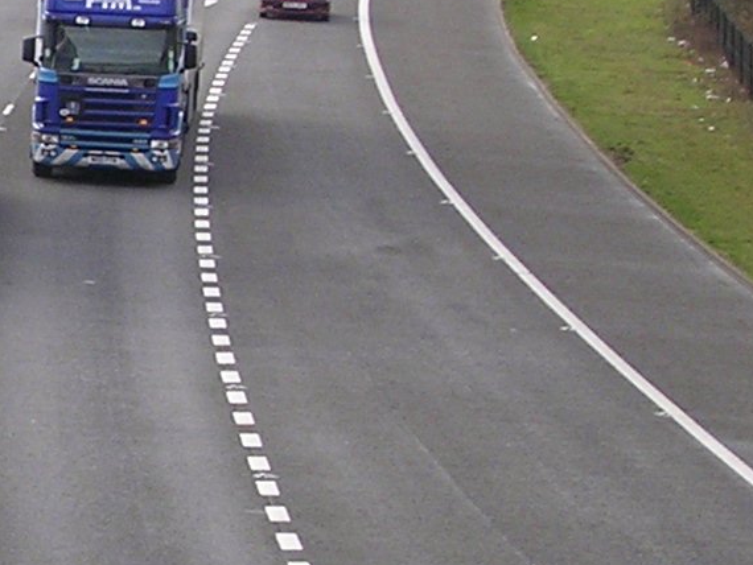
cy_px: 234
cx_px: -193
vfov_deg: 5.1
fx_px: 6333
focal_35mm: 291
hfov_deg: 6.8
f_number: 4
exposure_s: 1/106
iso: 100
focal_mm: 12.3
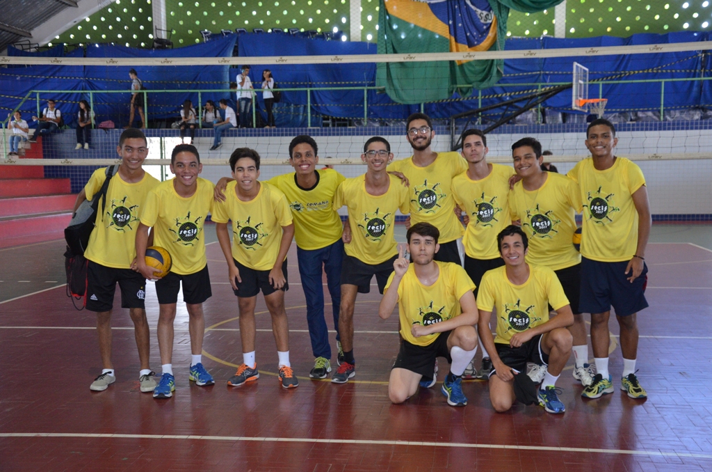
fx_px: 829
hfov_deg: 46.5
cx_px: 356
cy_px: 236
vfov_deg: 31.7
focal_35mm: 42
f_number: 4
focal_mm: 28
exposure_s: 1/60
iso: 2000
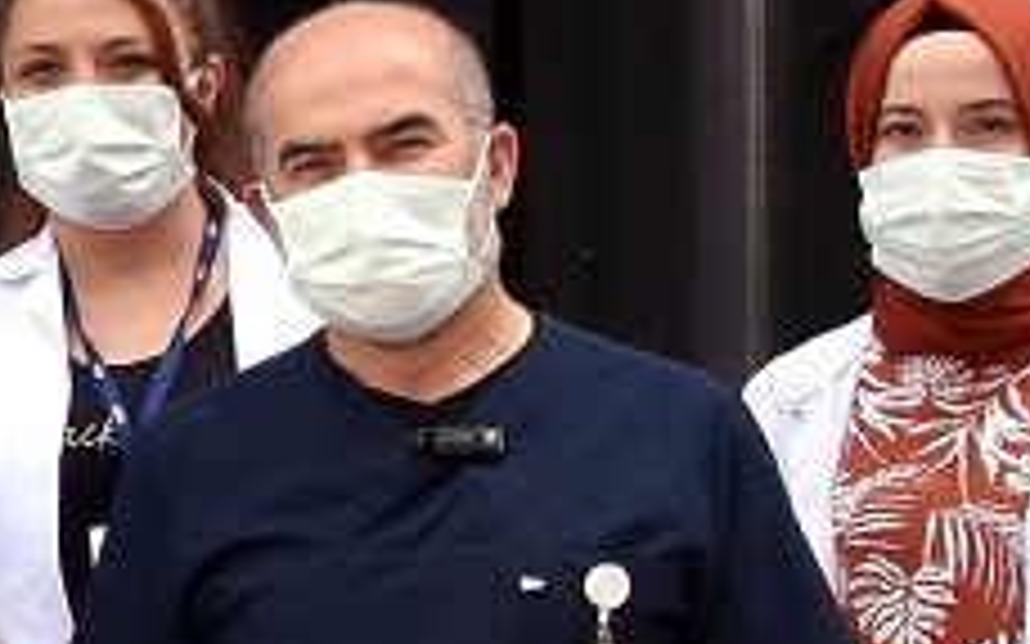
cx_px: -1003
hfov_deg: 6.8
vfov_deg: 4.4
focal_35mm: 301
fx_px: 8448
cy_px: 676
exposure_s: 1/500
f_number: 8
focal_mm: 25
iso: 640
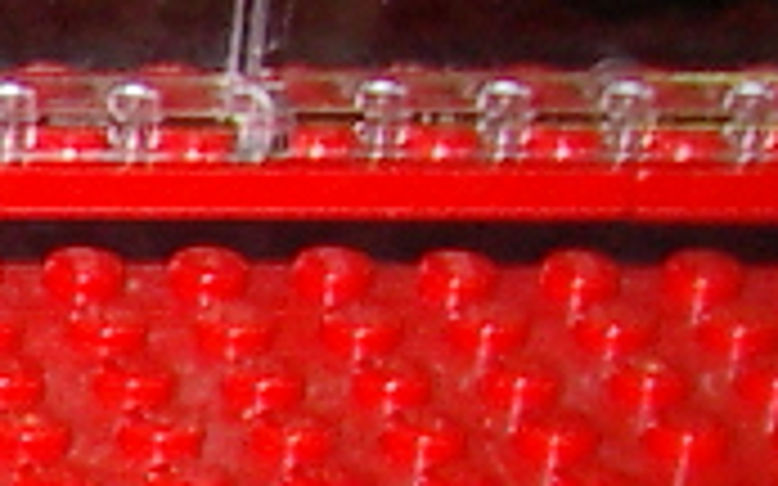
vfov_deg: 5.4
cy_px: 1022
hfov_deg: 7.8
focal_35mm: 239
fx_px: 5066
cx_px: -1466
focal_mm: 5.8
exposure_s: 1/60
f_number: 2.6
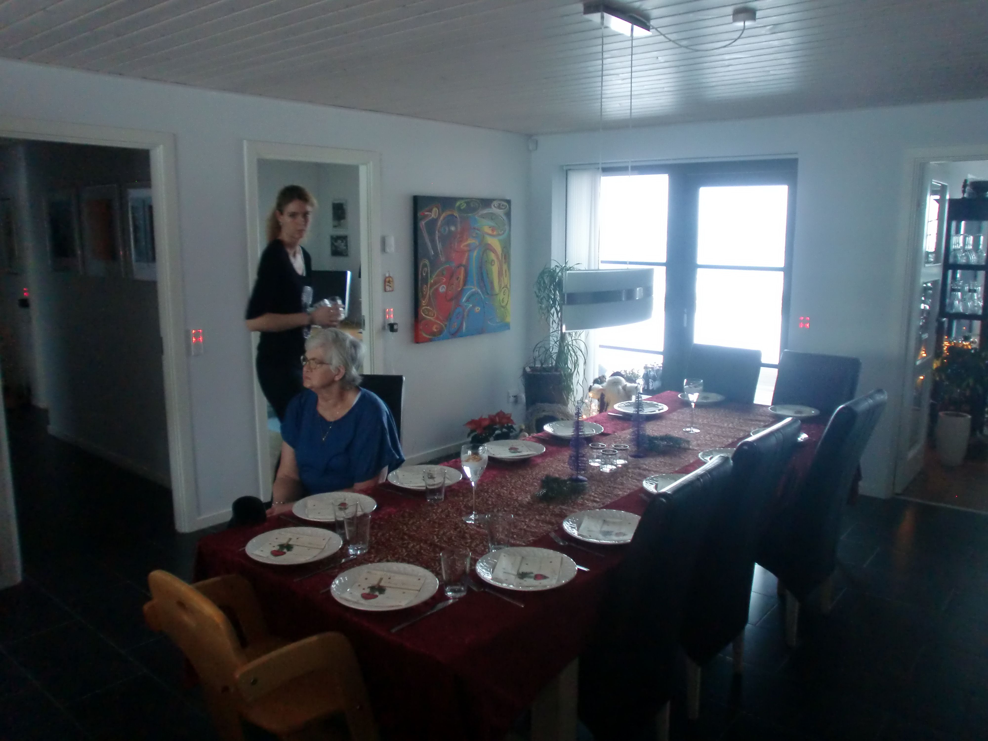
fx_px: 742
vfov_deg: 53.1
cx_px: 494
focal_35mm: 26
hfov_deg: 67.3
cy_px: 370
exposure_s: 1/25
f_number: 2.6
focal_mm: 4.65
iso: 400
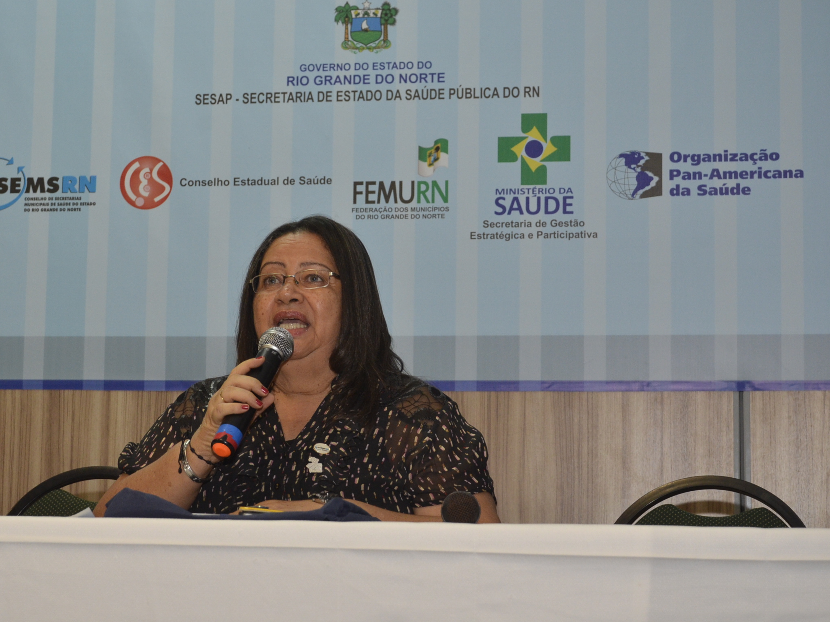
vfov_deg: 17.4
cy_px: 311
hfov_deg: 23.0
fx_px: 2038
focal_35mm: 85
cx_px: 359
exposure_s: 1/60
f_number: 6.7
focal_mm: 52
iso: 1100
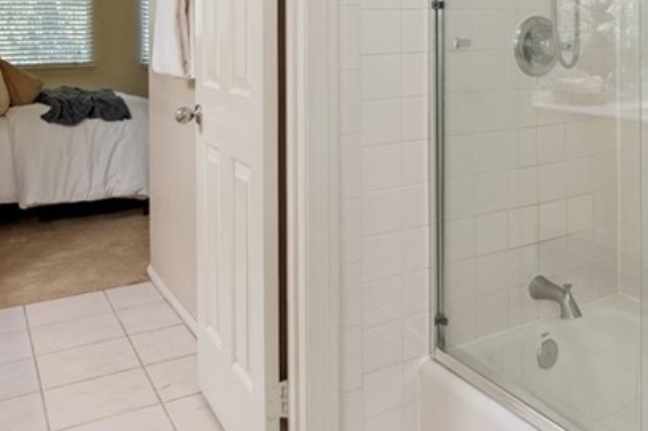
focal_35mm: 40
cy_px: 20
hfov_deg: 46.5
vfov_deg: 31.3
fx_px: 720
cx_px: 498
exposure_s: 1/30
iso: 2500
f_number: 9
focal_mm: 16
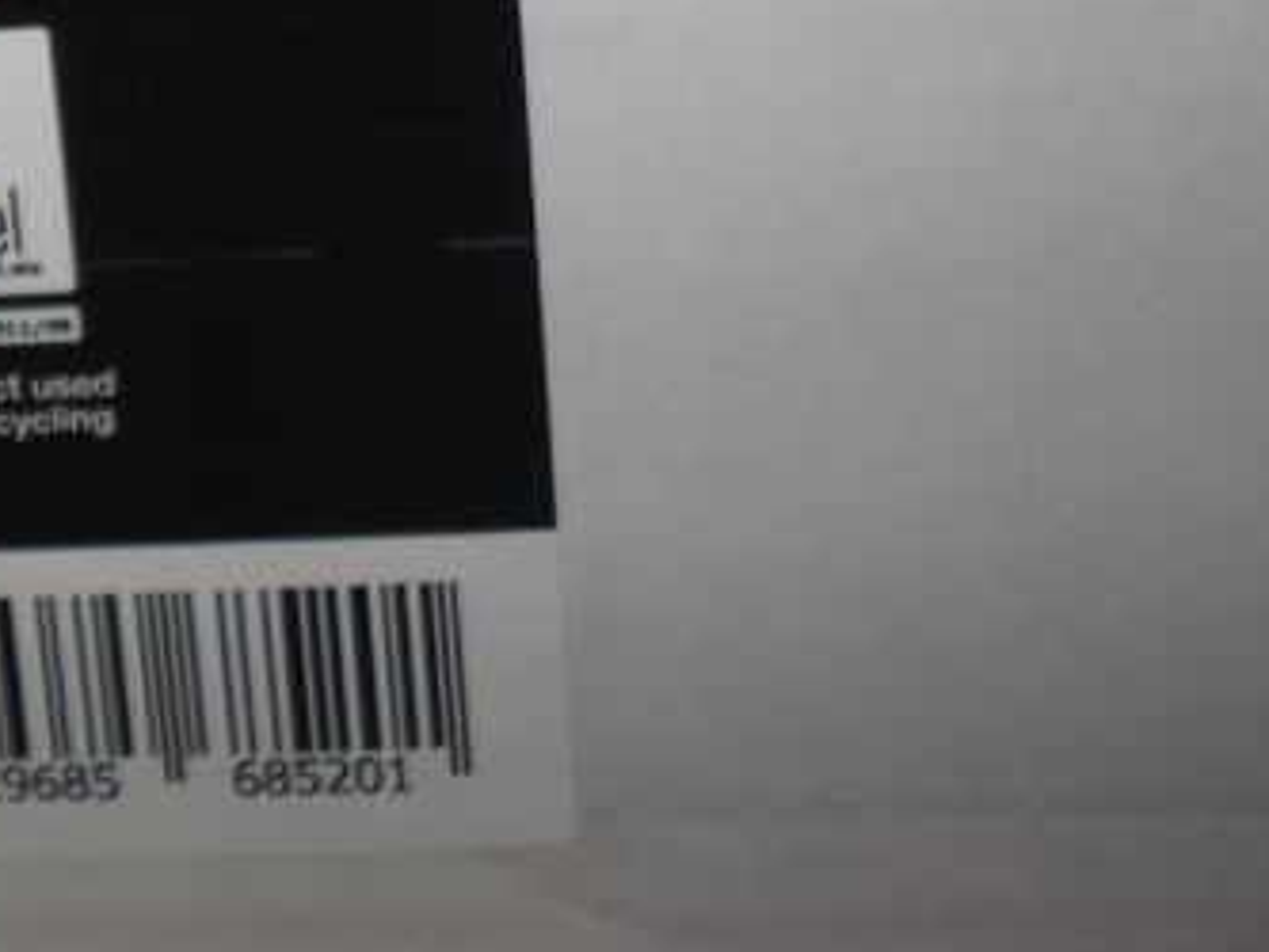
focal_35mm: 105
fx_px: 3851
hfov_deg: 17.9
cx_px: -221
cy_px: -354
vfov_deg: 13.5
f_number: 7.6
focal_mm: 6.3
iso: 80
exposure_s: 1/45
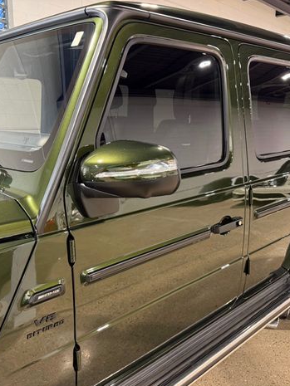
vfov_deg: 55.3
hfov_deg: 43.0
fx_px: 368
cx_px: 150
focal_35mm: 33
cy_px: 198
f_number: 1.78
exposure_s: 1/60
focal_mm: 6.76
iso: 250
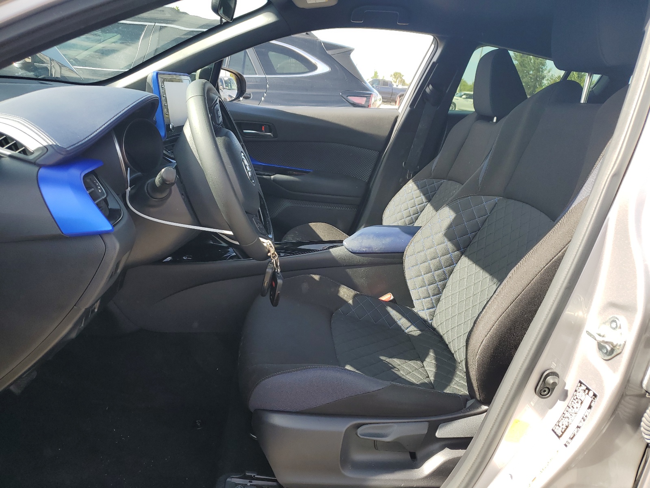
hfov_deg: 67.3
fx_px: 488
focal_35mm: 26
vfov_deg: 53.1
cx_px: 325
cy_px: 244
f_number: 1.5
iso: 50
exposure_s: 1/500
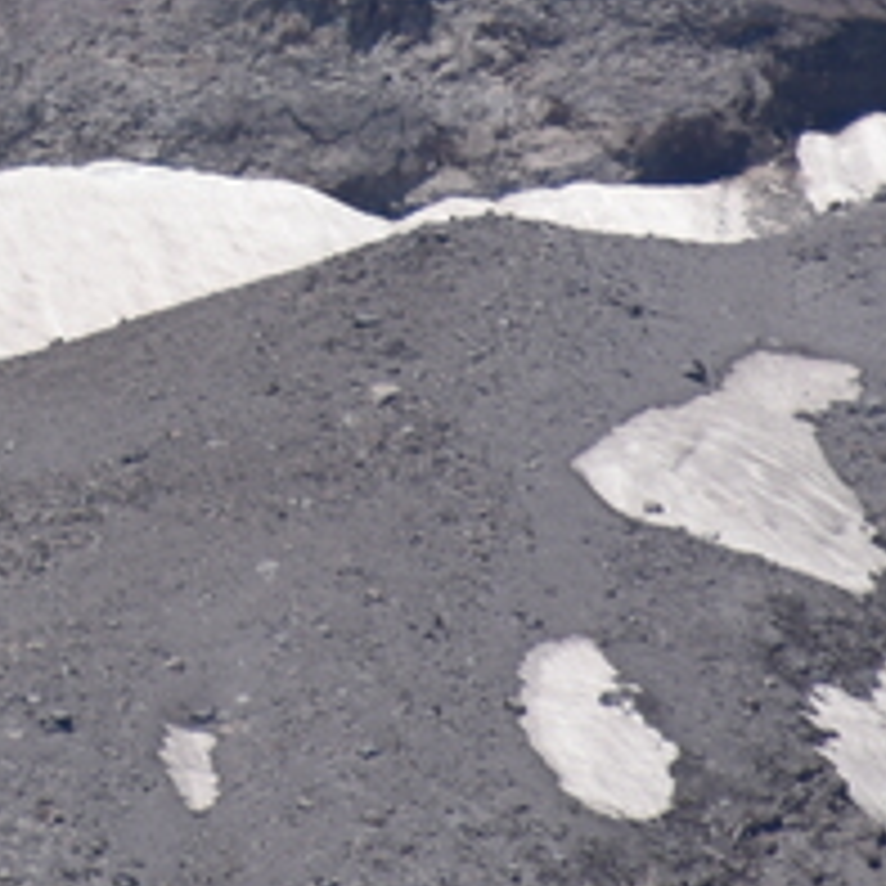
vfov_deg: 1.1
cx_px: -738
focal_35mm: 1655
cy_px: -648
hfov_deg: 1.1
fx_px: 47925
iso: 100
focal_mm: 300
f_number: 8
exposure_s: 1/640
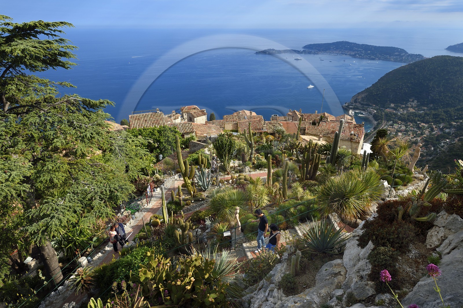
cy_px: 154
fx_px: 257
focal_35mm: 20
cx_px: 232
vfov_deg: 61.9
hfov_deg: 84.0
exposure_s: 1/250
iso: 200
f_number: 11
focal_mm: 20
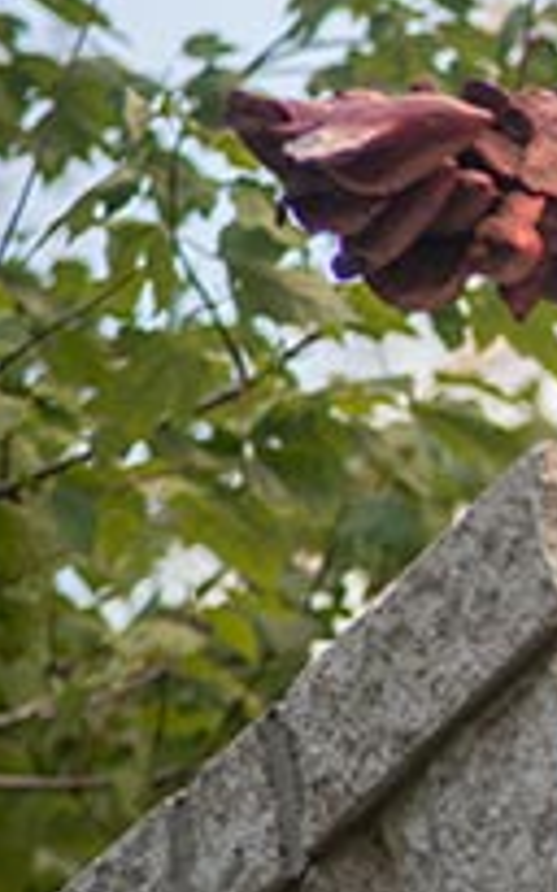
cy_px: 237
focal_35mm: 389
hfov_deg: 3.3
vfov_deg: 5.4
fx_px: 9455
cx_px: 1179
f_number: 4.5
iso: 800
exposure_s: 1/1500
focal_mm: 135
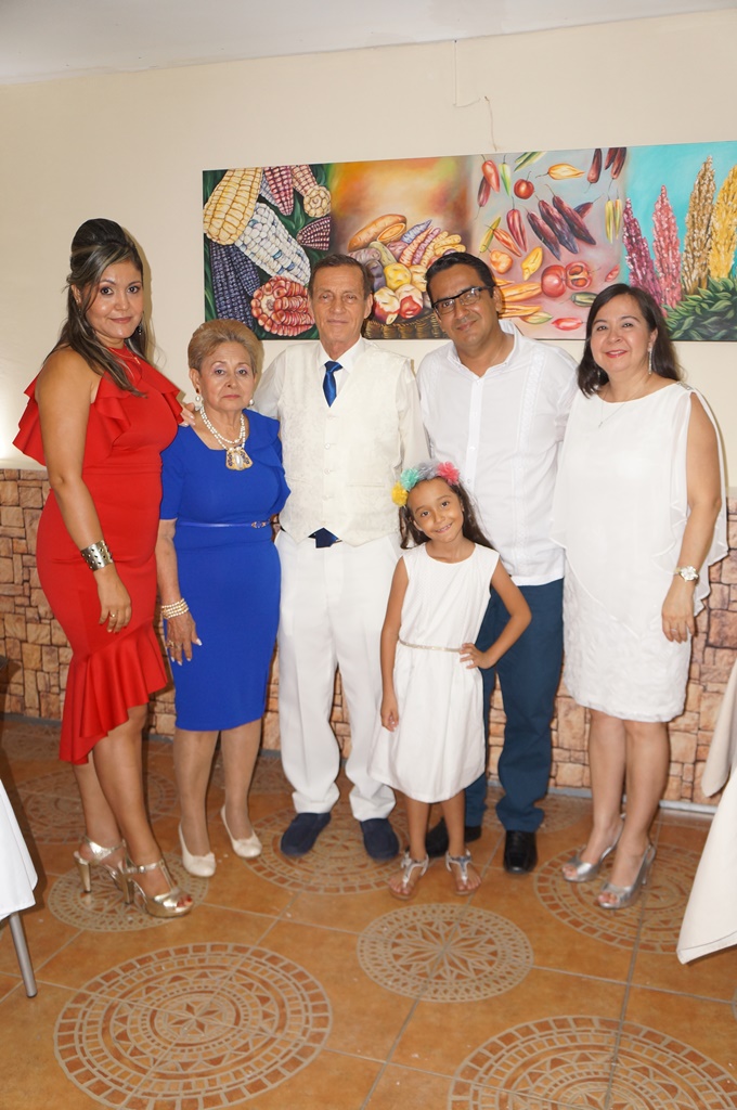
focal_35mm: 33
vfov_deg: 57.3
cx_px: 368
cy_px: 555
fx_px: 1016
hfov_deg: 39.9
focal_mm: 22
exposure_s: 1/100
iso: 800
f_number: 4
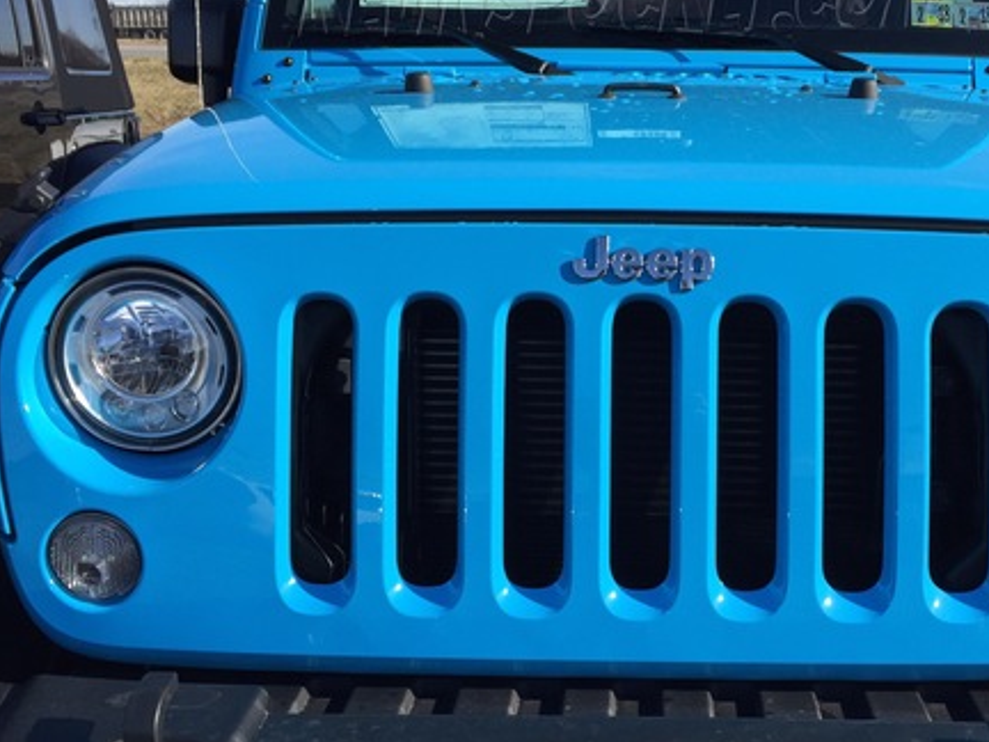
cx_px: 636
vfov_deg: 33.6
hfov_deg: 43.4
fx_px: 1229
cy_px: 360
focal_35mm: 43
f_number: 2.2
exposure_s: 1/1464
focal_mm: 4.15
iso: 32
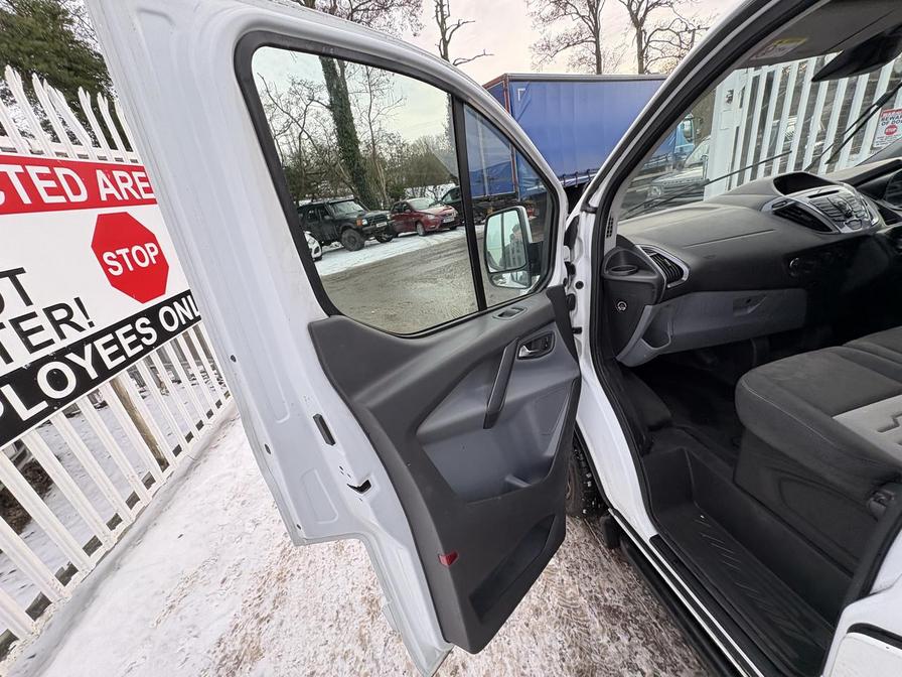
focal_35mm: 14
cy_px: 338
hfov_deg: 102.1
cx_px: 451
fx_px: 365
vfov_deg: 85.7
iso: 64
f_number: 2.2
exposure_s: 1/193
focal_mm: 2.22
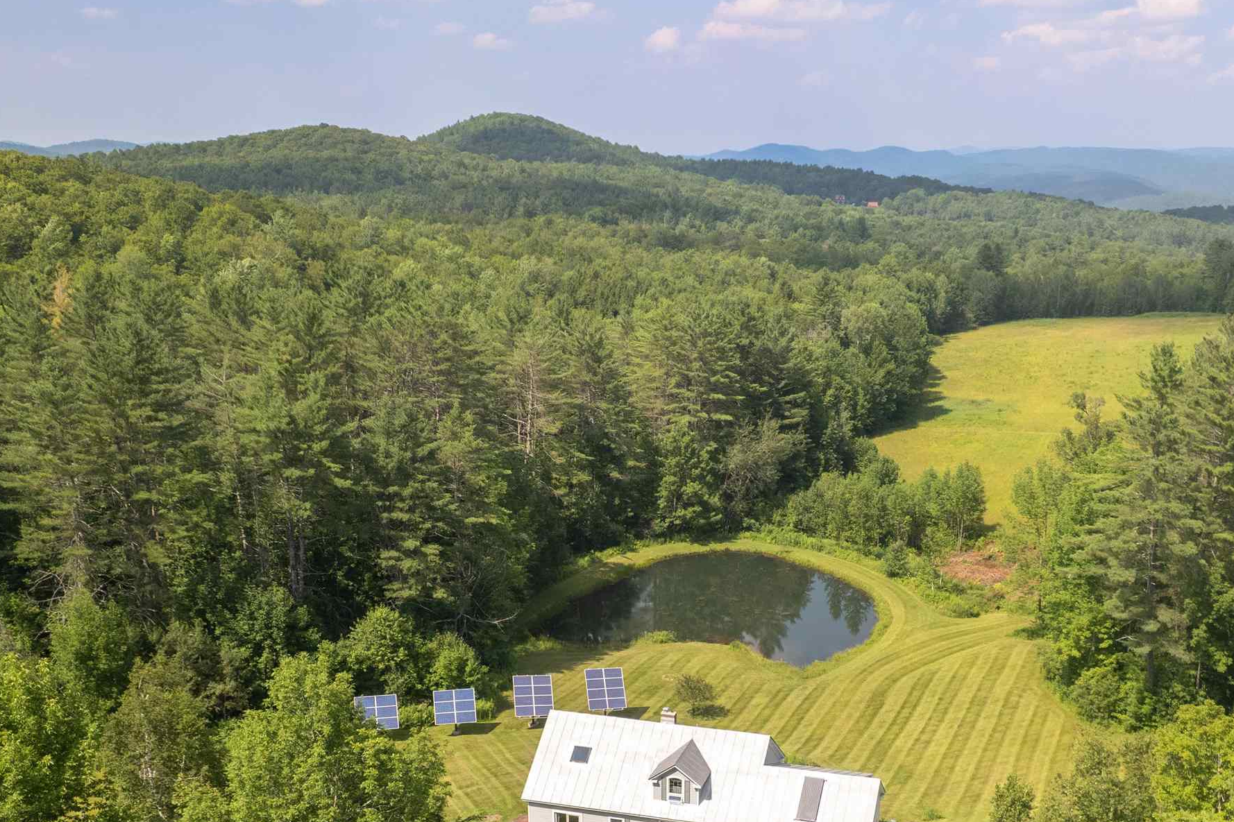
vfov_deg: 33.7
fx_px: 1302
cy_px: 695
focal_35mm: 38
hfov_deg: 50.6
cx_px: 695
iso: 110
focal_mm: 8.38
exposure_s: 1/160
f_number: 2.8
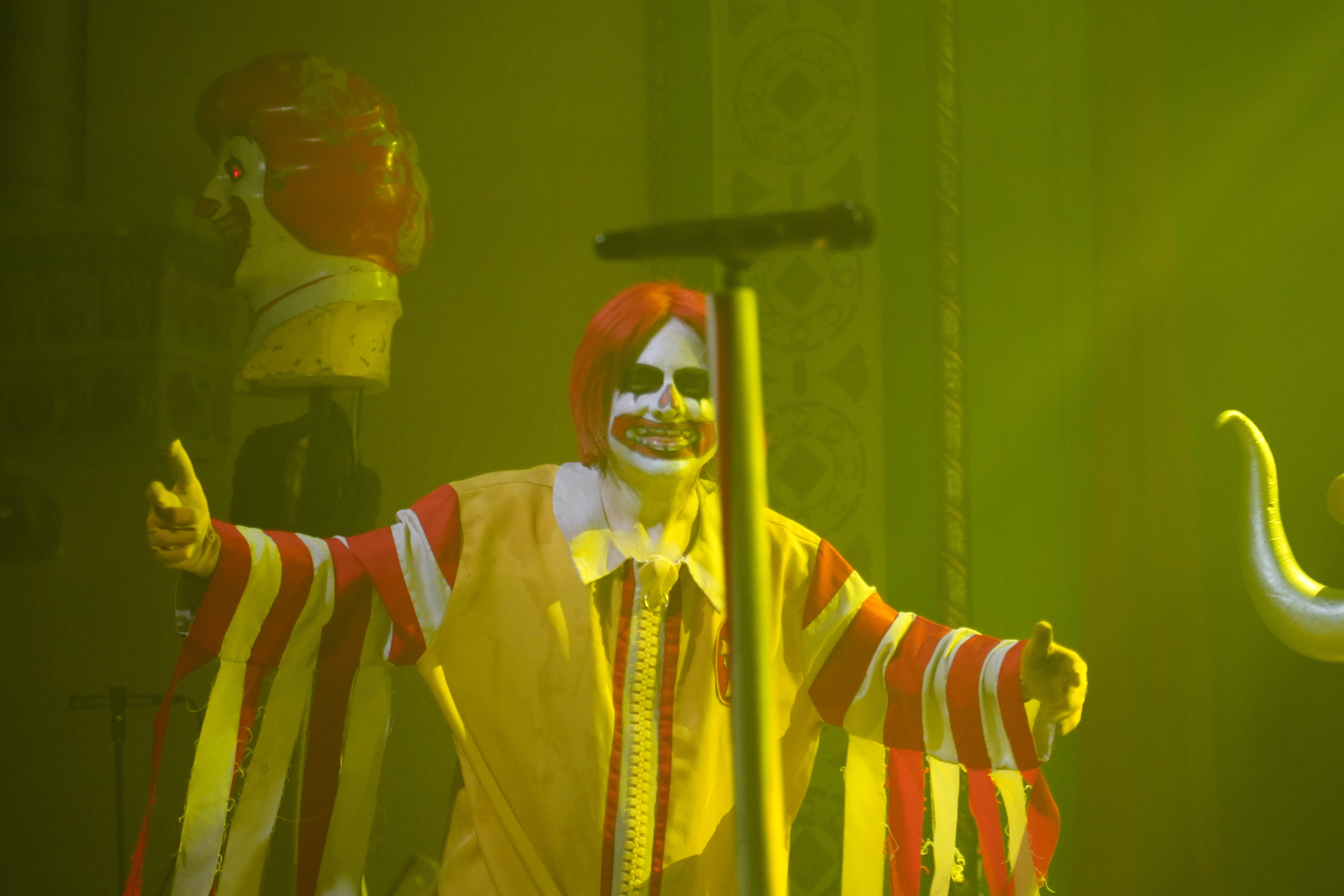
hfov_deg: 19.3
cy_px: 444
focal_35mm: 106
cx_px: 670
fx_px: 3957
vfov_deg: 12.9
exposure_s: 1/160
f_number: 4
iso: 6400
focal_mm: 105
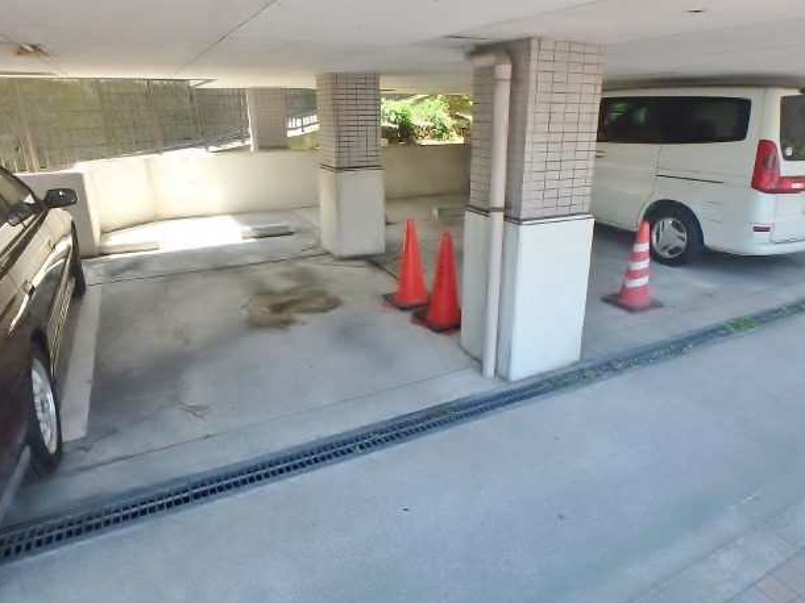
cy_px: 295
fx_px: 512
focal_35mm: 22
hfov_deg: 76.4
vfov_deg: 61.1
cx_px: 407
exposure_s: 1/125
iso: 125
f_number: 3.5
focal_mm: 3.7
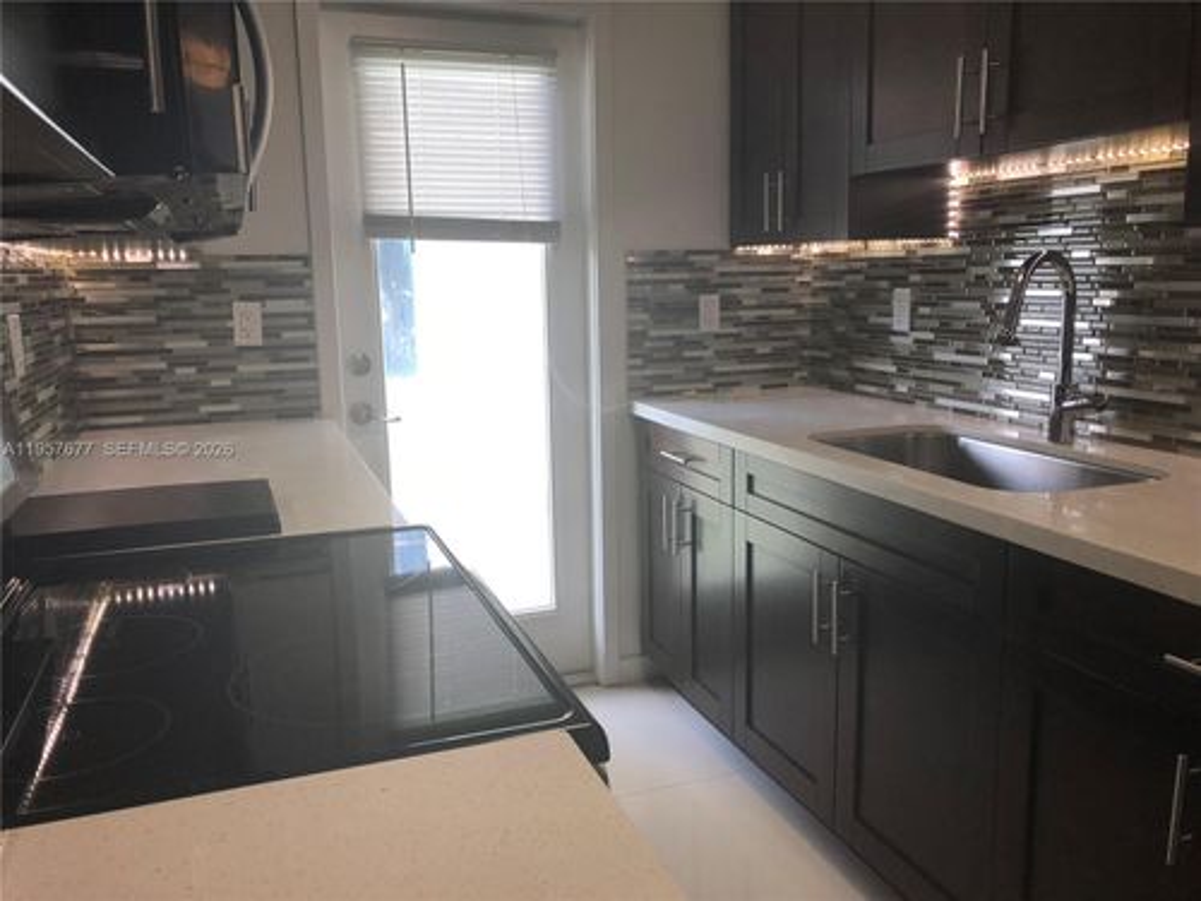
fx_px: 971
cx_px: 600
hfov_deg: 63.4
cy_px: 450
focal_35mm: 28
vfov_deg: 49.7
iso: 20
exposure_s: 1/40
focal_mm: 3.99
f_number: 1.8
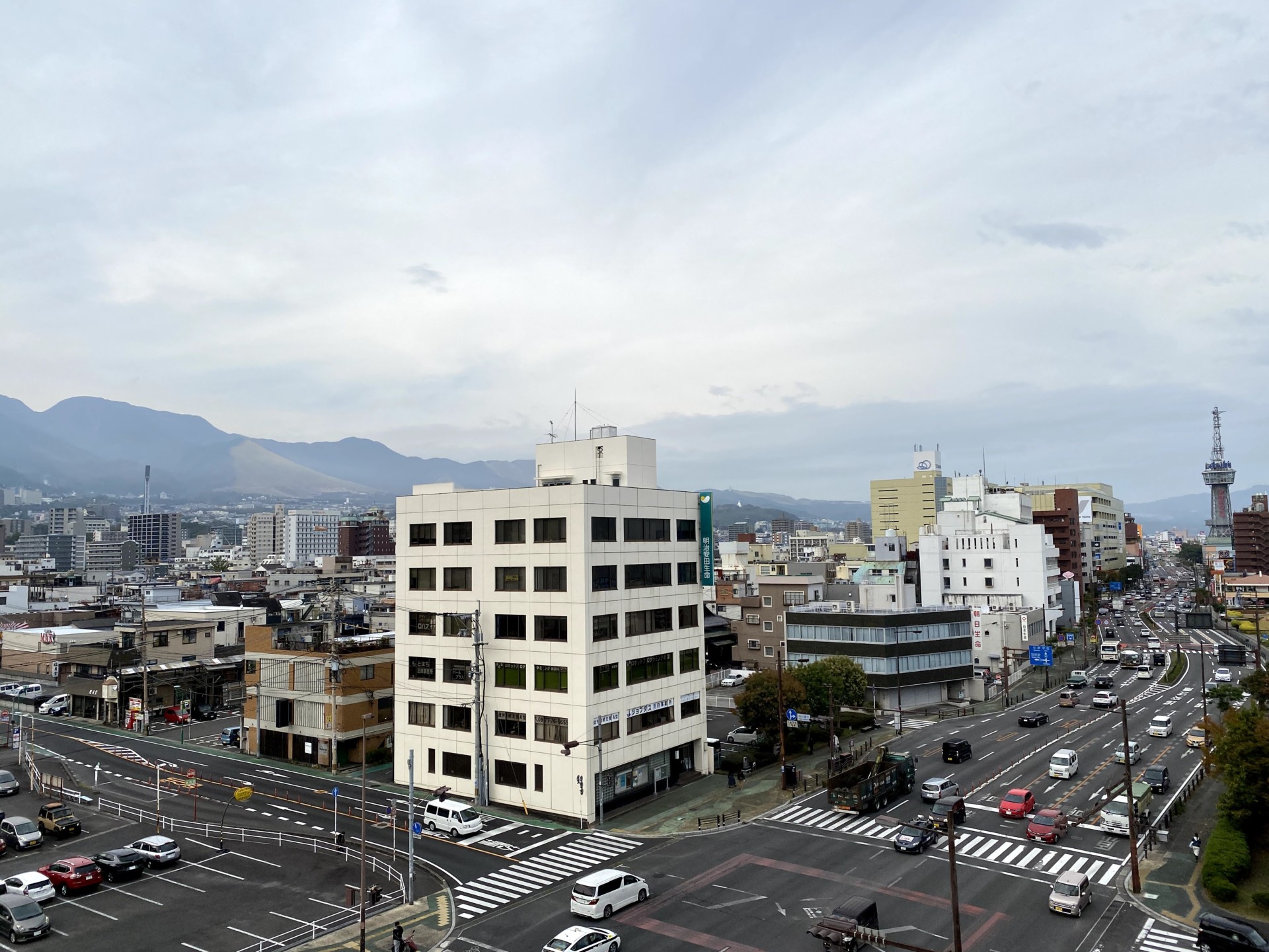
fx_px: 953
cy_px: 476
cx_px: 634
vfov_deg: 53.1
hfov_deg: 67.3
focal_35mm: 26
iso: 32
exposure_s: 1/4608
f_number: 1.8
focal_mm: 4.25
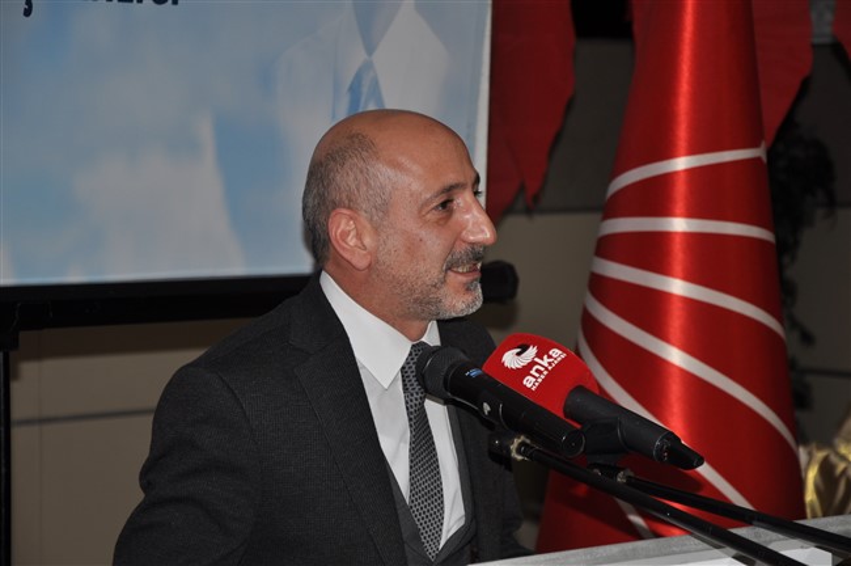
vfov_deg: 12.2
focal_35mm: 112
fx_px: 2657
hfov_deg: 18.2
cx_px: 426
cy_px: 283
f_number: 5.3
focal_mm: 75
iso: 200
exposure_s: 1/60
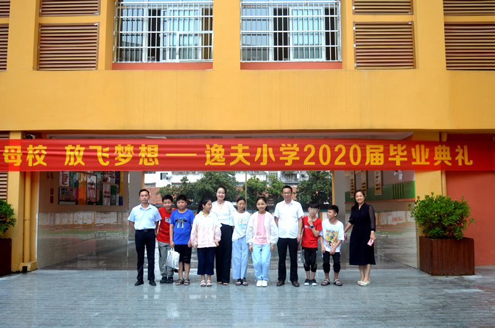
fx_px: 515
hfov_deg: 51.3
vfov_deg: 35.4
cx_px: 248
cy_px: 164
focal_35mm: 38
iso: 400
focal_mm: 25
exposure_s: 1/100
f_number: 5
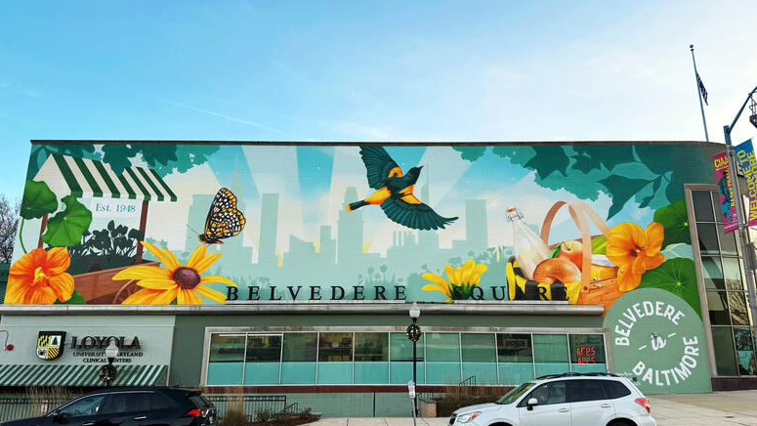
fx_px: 542
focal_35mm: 27
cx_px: 387
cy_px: 219
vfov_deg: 42.9
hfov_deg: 69.8
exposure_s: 1/445
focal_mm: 6.76
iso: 80
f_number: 1.78
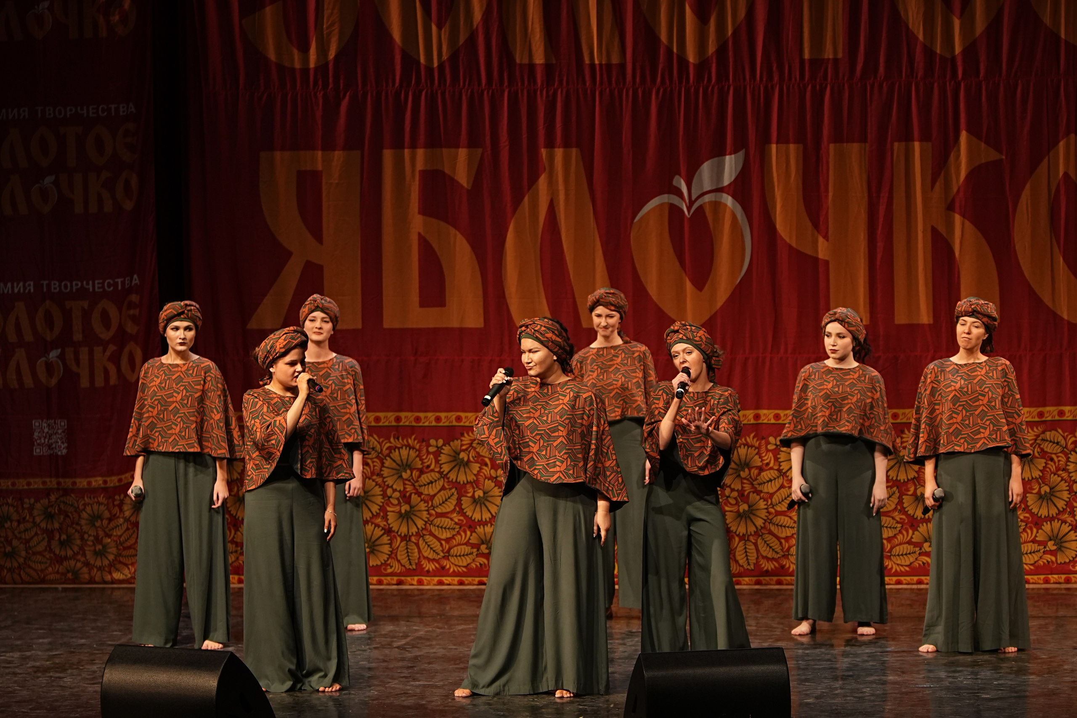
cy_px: 359
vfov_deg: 11.4
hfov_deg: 17.1
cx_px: 538
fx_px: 3590
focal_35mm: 120
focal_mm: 80
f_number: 2.8
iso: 1000
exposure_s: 1/250
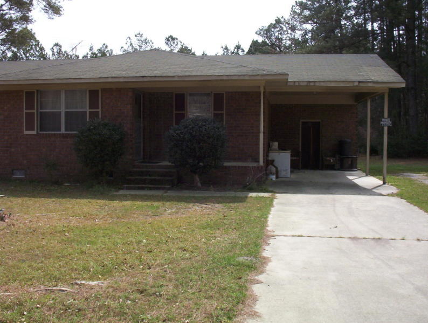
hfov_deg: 47.8
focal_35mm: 39
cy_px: 162
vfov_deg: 36.9
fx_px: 483
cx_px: 214
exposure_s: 1/158
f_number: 8
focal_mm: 6
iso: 100
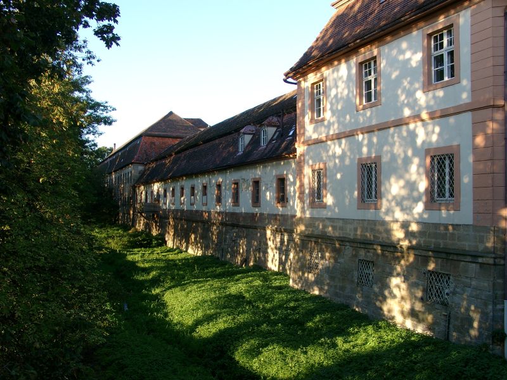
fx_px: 498
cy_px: 190
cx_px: 254
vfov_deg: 41.8
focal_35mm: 34
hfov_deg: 54.0
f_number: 4
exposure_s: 1/97.3
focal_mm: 7.13
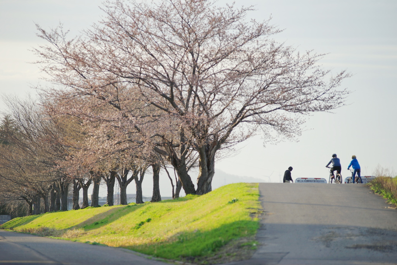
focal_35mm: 200
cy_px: 132
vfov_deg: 6.9
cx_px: 198
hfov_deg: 10.3
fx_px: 2205
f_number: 3.2
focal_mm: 200
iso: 100
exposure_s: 1/800
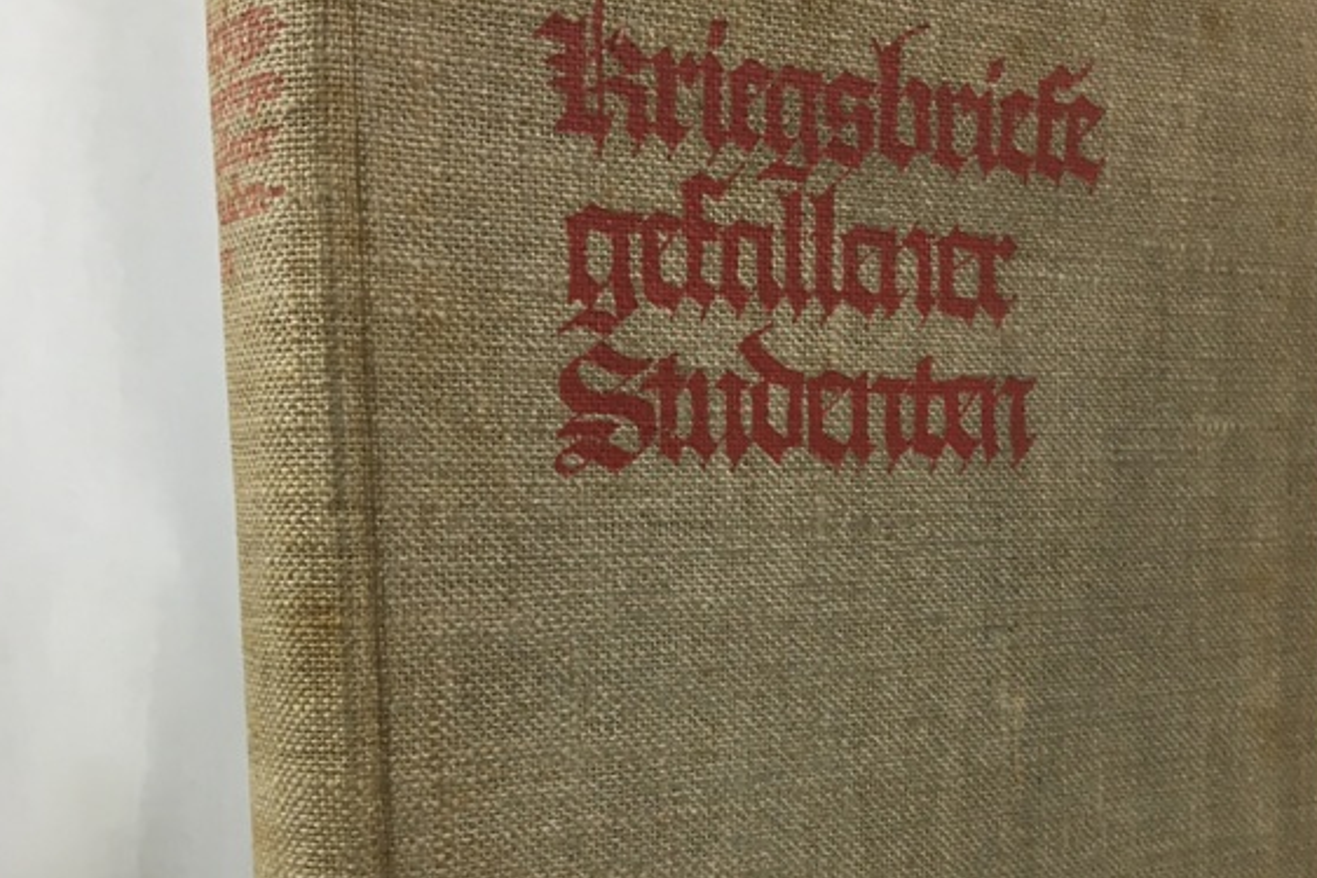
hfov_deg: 38.6
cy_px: 698
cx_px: 828
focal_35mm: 51
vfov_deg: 26.0
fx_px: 1866
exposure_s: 1/40
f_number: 2.2
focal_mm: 4.15
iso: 25
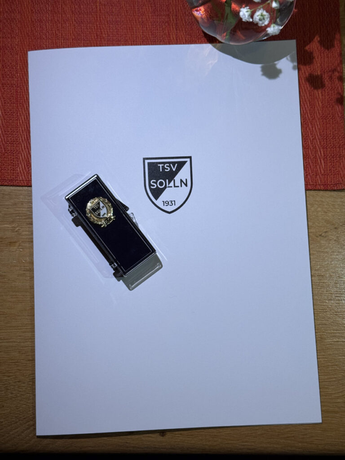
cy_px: 230
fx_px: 638
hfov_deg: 30.3
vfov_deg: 39.7
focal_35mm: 48
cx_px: 172
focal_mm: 6.8
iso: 100
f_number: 1.8
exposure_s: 1/50
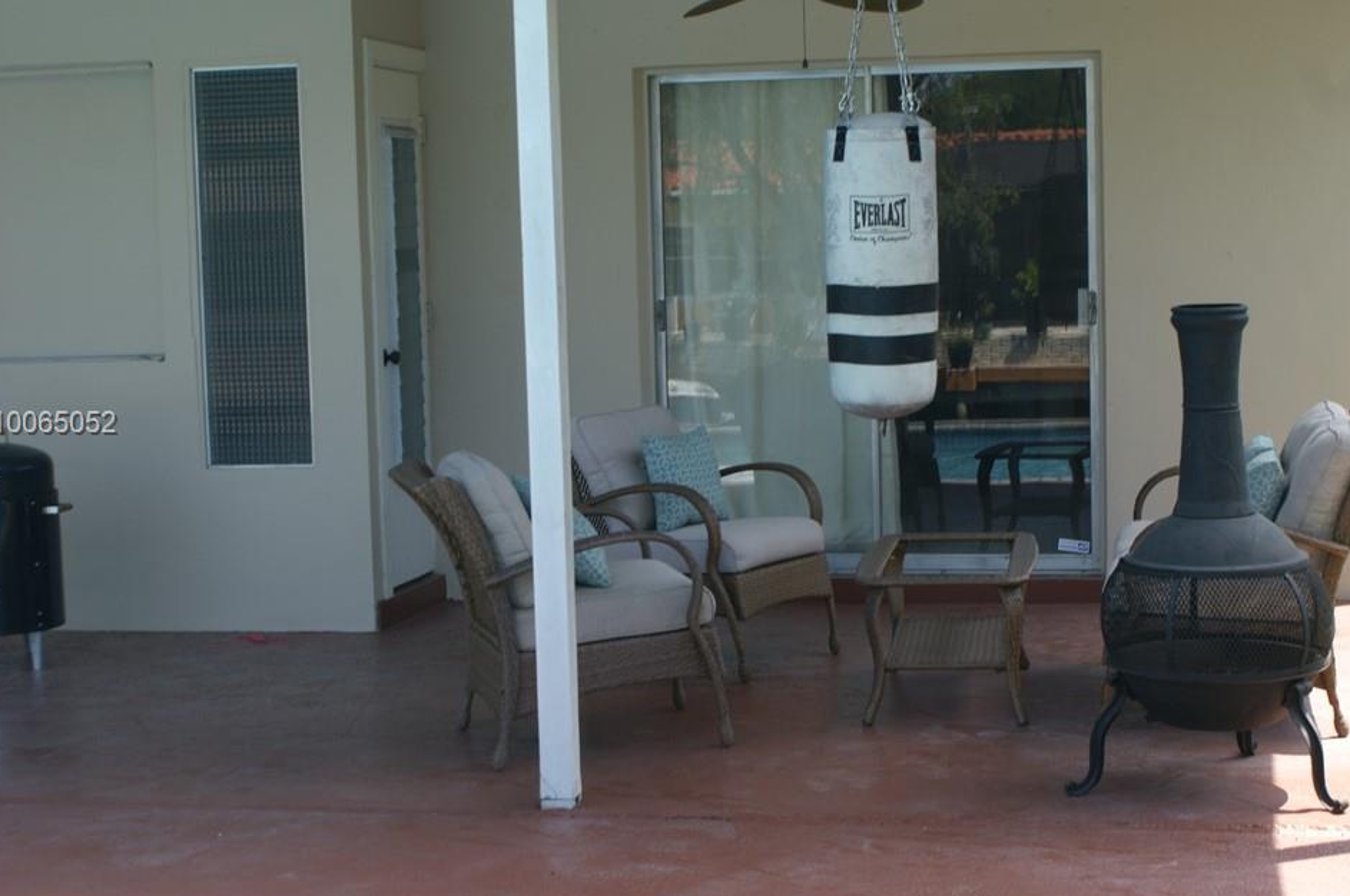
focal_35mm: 61
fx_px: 2268
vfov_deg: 22.3
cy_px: 425
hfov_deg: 33.1
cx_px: 746
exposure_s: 1/80
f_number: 7.1
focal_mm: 35
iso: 100
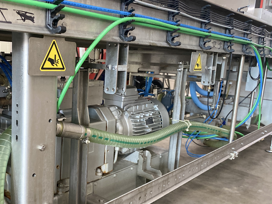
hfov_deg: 45.6
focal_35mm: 40
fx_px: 314
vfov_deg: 35.9
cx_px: 76
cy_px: 113
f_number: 1.8
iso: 400
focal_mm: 4.25
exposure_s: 1/50
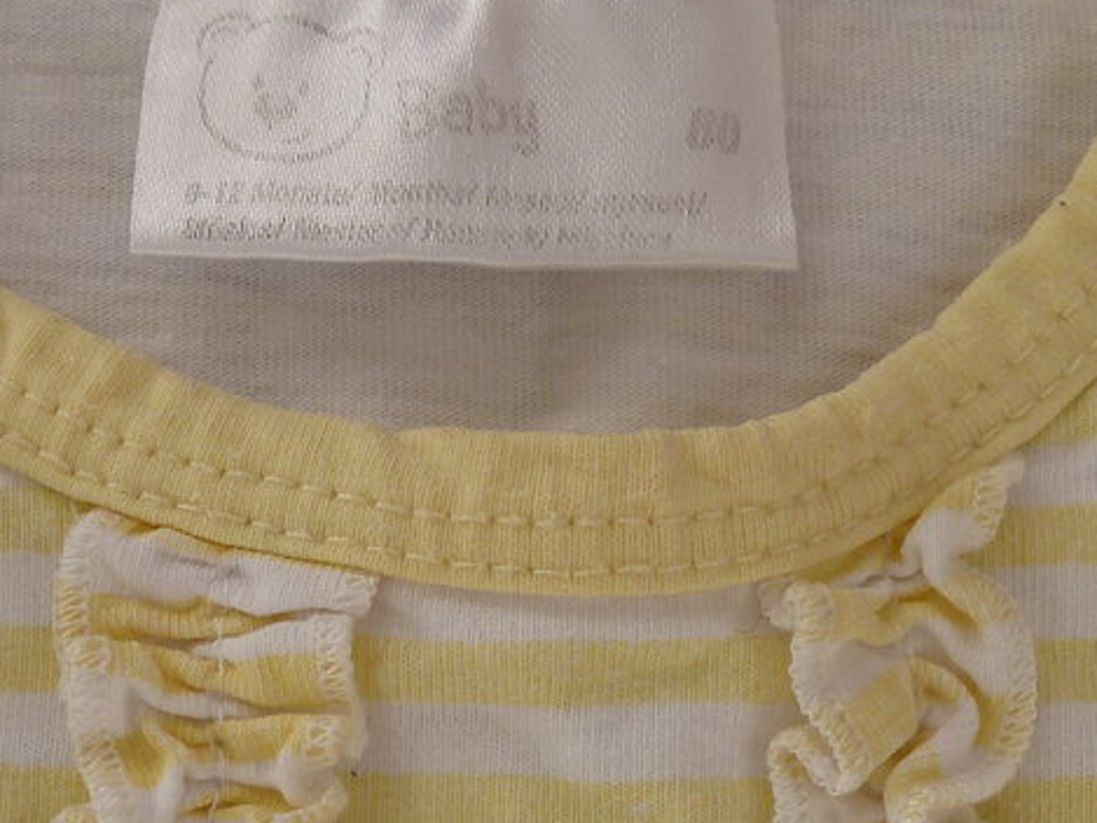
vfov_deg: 20.6
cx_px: 446
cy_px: 613
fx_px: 2251
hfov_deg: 27.3
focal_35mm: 71
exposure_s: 1/60
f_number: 3.3
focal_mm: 4.1
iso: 80
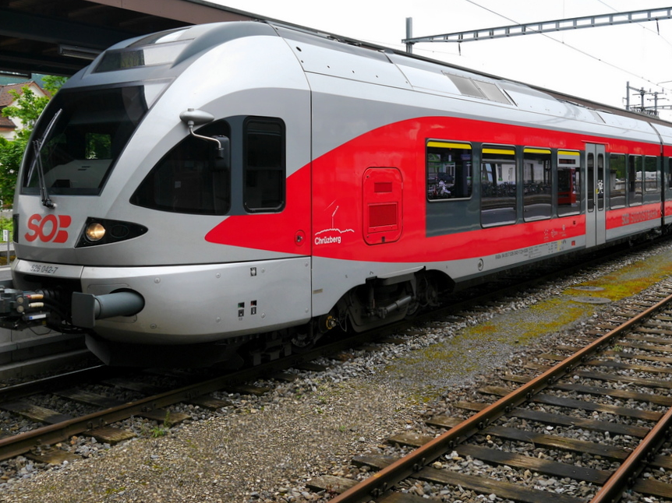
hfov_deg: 47.8
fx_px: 757
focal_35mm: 39
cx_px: 361
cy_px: 174
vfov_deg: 36.5
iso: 160
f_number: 5
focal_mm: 14
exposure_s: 1/200
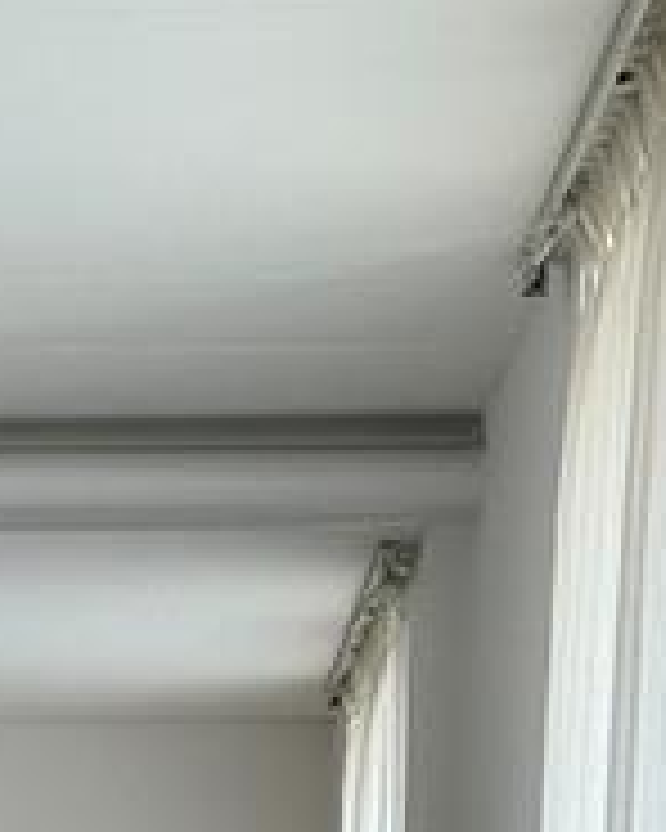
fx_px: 3745
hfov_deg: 10.0
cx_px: -94
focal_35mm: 152
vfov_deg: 11.7
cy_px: 1520
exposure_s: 1/121
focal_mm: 6.86
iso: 125
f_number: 1.78
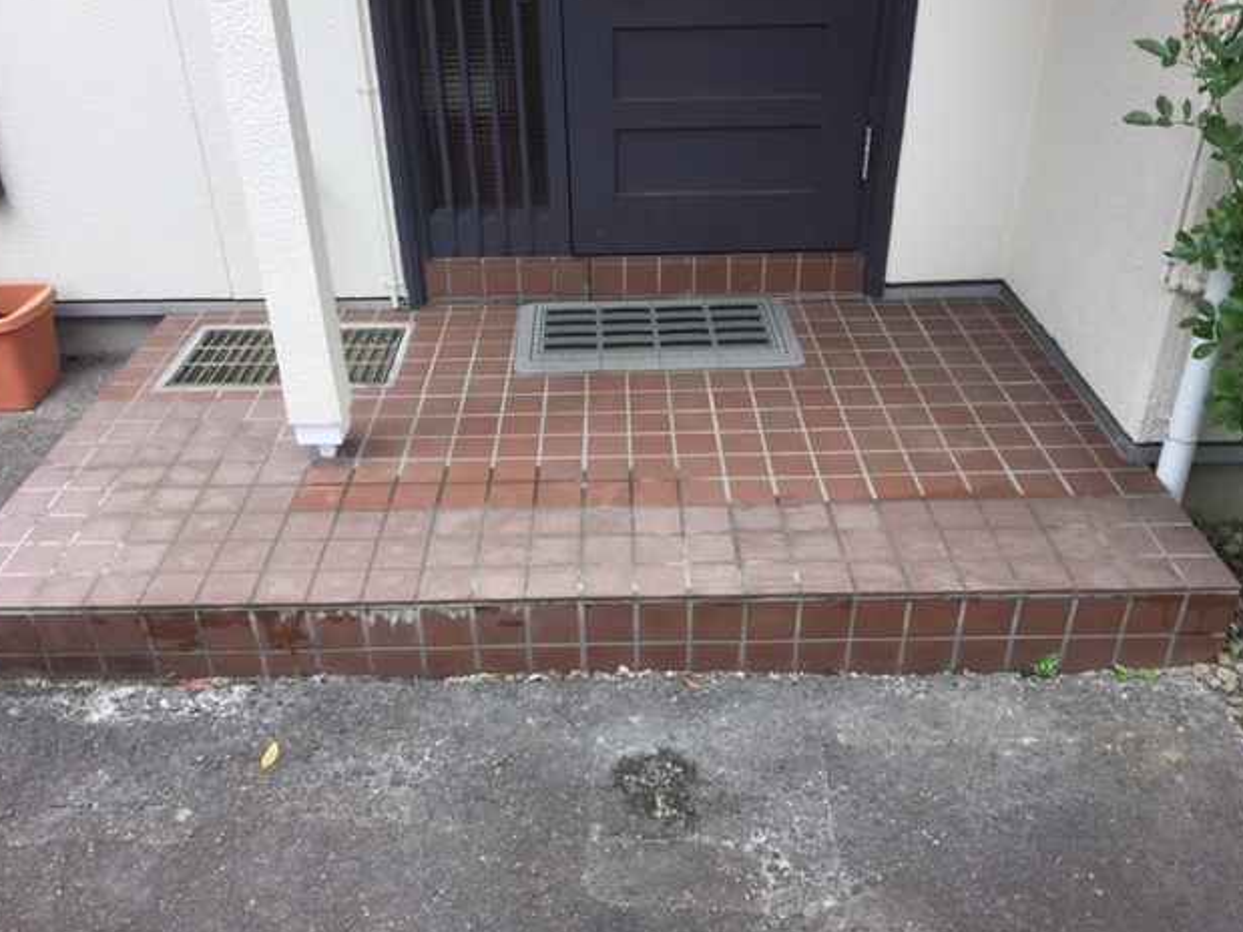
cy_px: 466
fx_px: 1077
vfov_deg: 46.8
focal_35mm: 30
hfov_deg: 60.0
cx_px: 612
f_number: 2.2
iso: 32
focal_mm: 4.15
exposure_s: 1/265
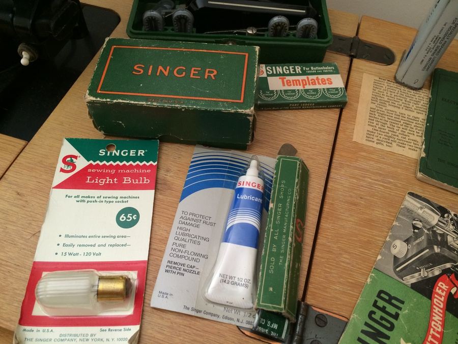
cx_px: 229
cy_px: 172
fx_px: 397
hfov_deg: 60.0
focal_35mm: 30
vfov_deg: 46.8
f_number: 2.2
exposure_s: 1/30
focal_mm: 4.12
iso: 125
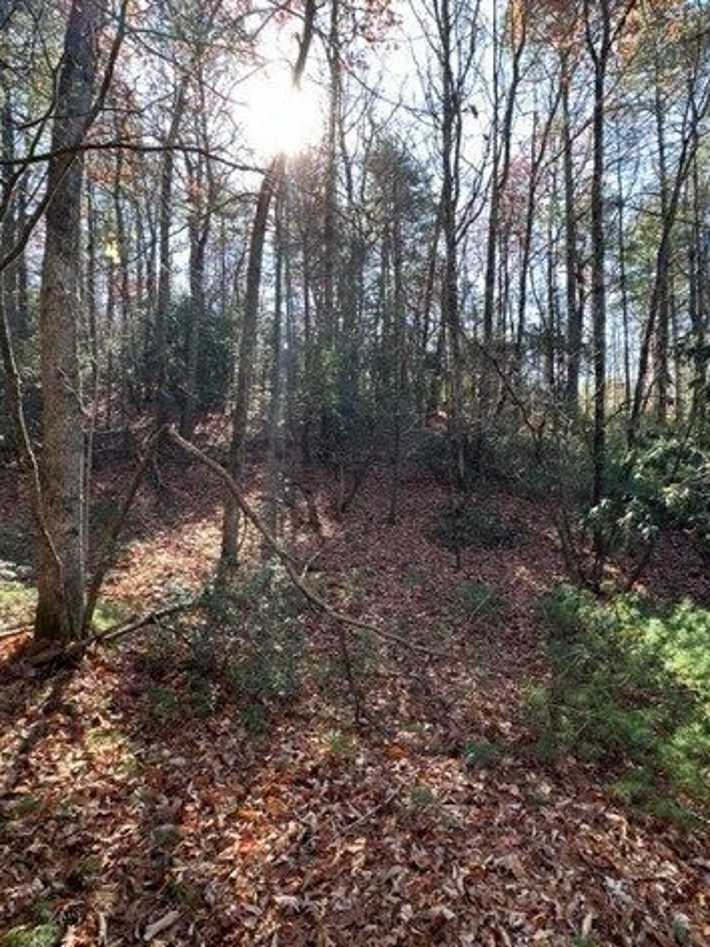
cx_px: 395
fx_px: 520
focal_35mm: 19
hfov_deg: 68.5
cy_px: 474
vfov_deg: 84.7
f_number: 2.2
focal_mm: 2.22
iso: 50
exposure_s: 1/99
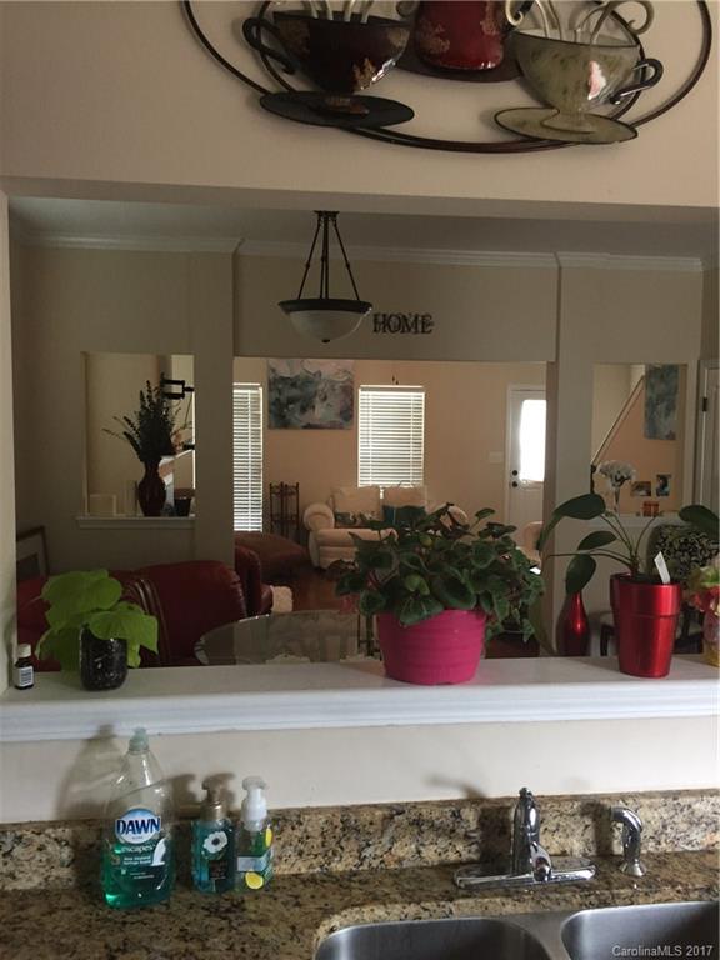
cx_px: 360
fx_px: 804
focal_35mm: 29
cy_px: 480
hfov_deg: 48.2
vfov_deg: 61.7
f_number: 2.2
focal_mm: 4.15
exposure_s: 1/30
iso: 100
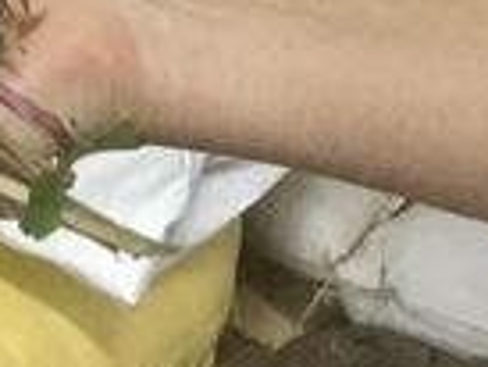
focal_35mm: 136
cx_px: -221
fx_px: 1919
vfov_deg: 10.4
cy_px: -232
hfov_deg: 13.7
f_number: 2.4
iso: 400
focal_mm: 3.3
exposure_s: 1/17
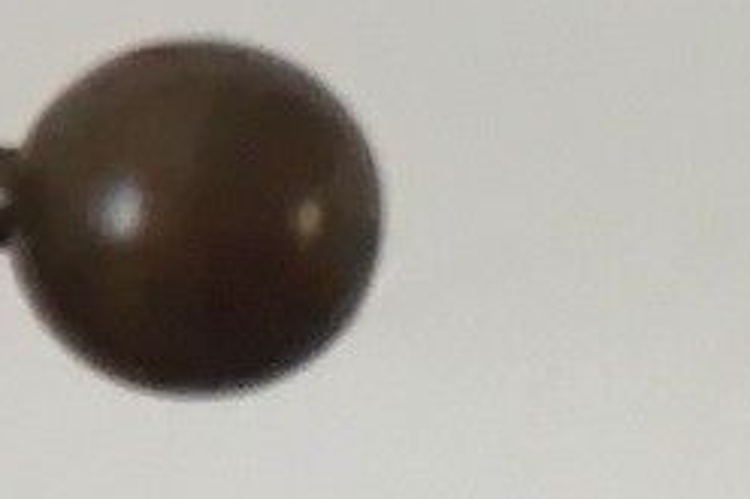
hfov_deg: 7.7
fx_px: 5059
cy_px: 236
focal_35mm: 243
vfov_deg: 5.6
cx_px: -1198
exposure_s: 1/33
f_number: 2.2
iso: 25
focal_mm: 4.15
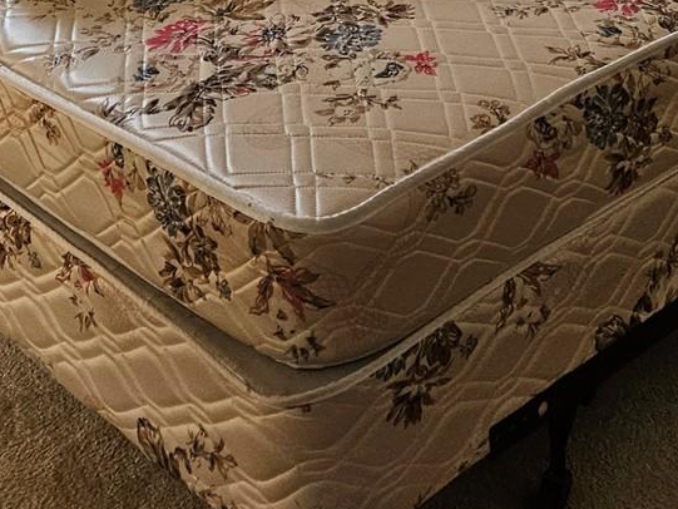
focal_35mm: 87
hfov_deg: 22.4
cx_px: 456
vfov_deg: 14.9
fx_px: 1704
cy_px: -385
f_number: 1.8
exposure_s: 1/120
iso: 250
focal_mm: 5.4
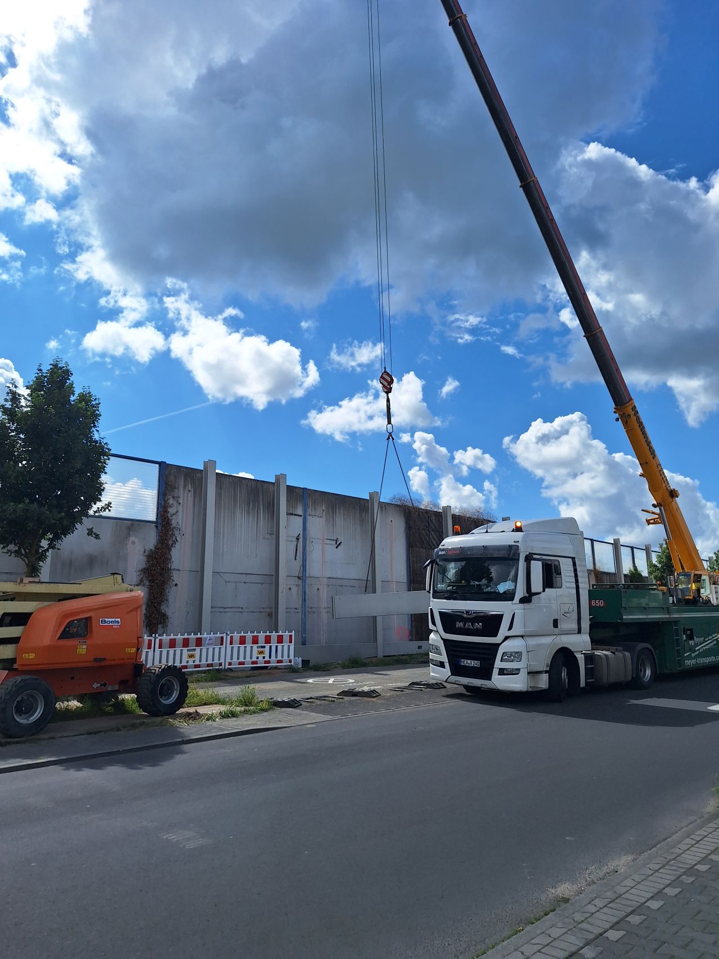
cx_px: 360
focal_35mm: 23
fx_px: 637
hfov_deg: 58.9
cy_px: 480
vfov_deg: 73.9
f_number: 1.8
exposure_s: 1/6250
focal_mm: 5.54
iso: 40
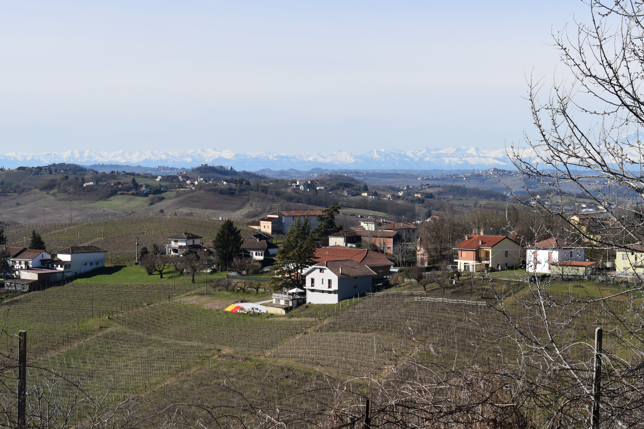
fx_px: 1476
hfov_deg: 24.6
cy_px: 214
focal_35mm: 82
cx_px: 322
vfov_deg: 16.6
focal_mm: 55
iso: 100
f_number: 10
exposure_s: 1/200
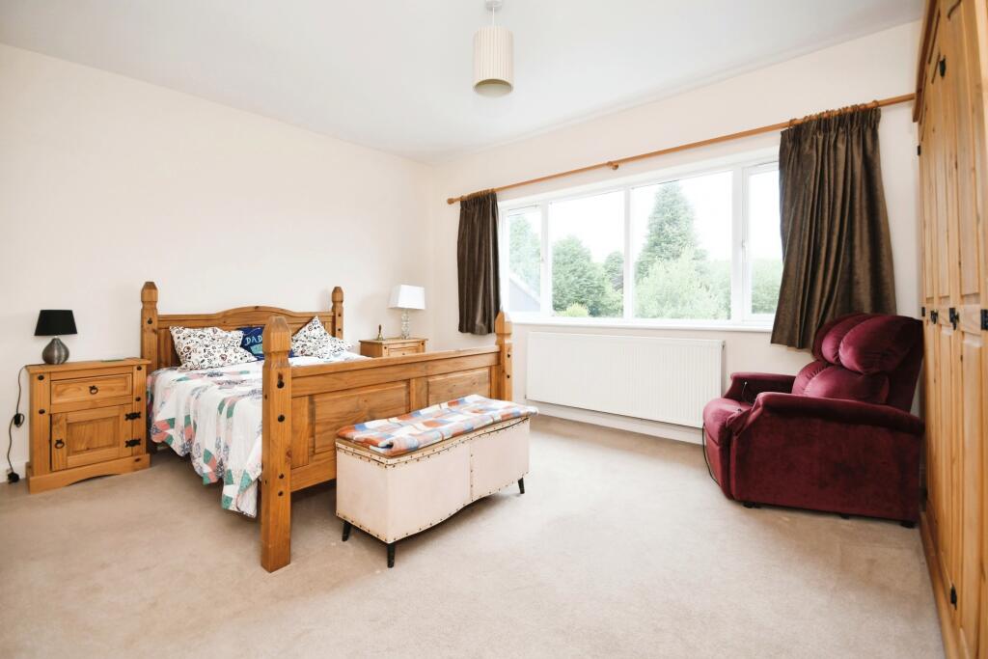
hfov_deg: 100.4
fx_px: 412
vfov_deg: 77.3
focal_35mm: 15
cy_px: 330
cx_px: 494
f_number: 8
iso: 400
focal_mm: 10
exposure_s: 1/60
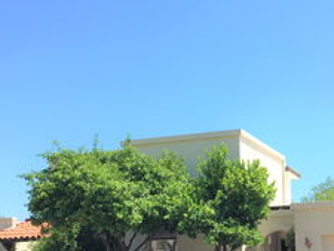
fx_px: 531
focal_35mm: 55
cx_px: 240
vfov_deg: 26.1
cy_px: 199
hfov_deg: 34.4
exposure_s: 1/1099
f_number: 2.2
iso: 32
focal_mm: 4.15
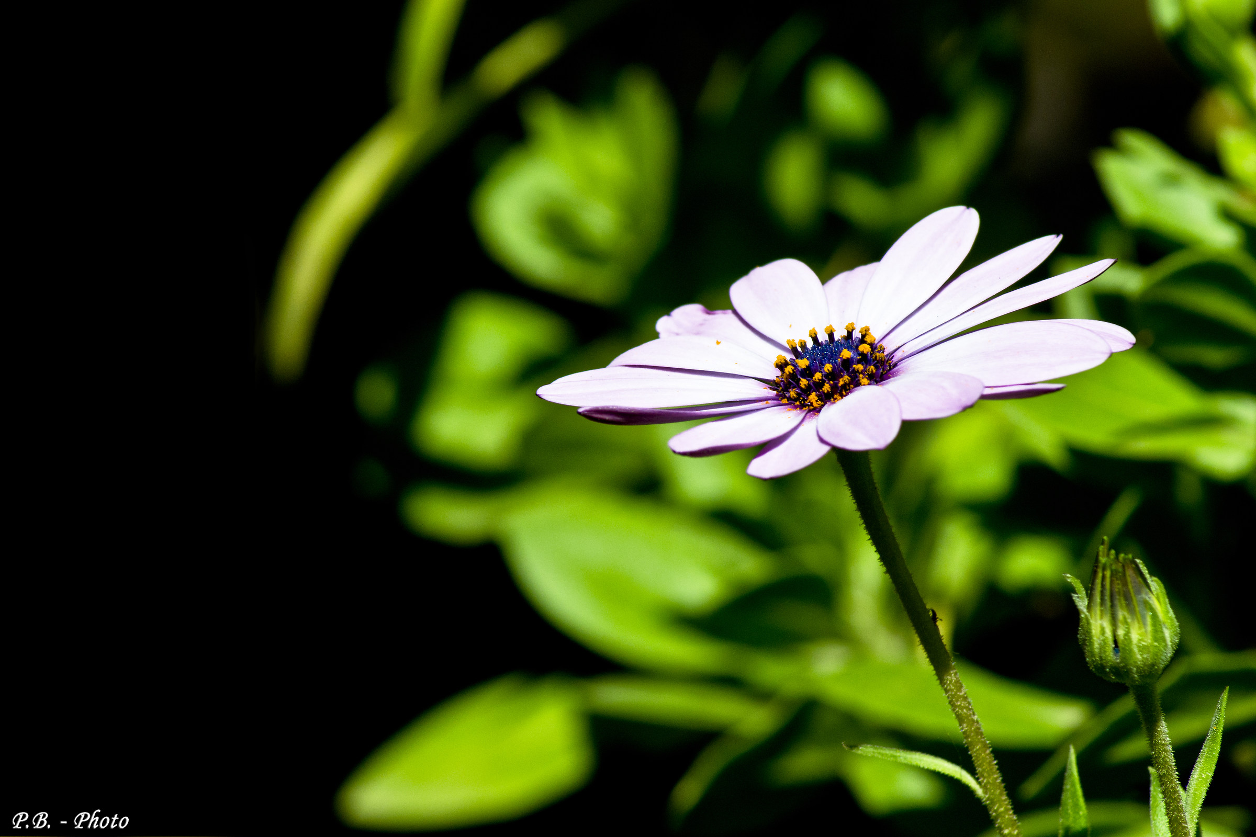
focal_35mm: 278
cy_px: 418
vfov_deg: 5.0
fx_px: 9681
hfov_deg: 7.4
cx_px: 628
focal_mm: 185
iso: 400
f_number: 13
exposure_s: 1/640
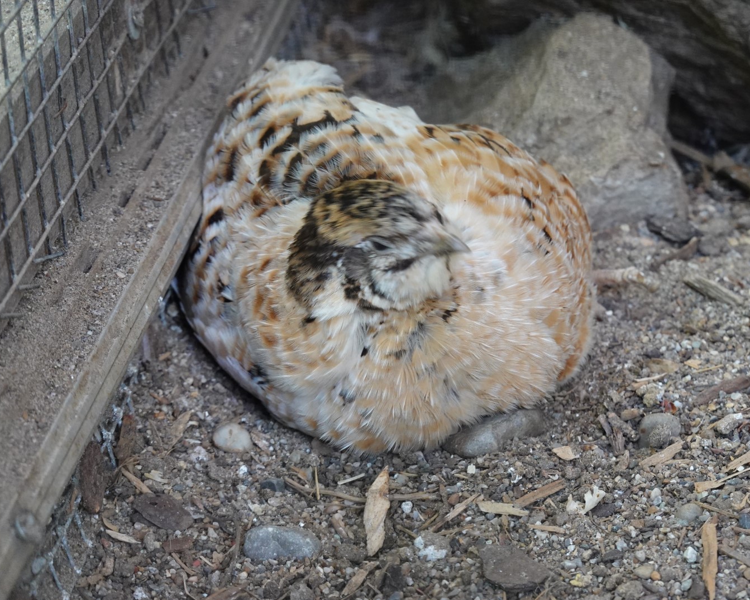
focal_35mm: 120
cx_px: 435
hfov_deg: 16.0
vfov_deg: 12.8
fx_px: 2663
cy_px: 301
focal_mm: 38.86
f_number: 4
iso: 1250
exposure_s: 1/125
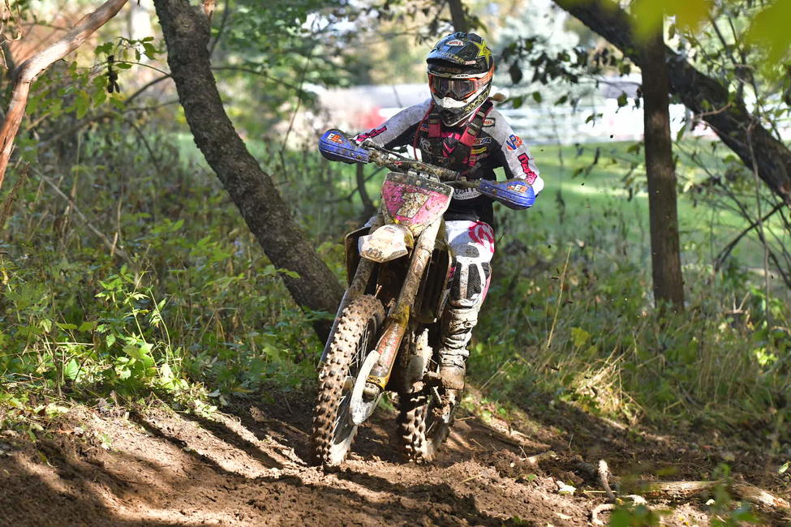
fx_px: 4449
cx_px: 396
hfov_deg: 10.2
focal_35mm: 202
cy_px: 264
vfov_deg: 6.8
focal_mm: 135
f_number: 4
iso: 1000
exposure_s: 1/1600
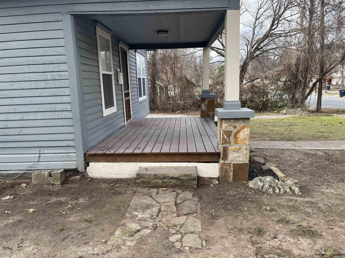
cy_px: 129
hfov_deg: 67.3
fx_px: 259
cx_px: 172
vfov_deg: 53.1
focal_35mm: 26
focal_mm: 5.1
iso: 50
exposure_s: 1/430
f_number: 1.6
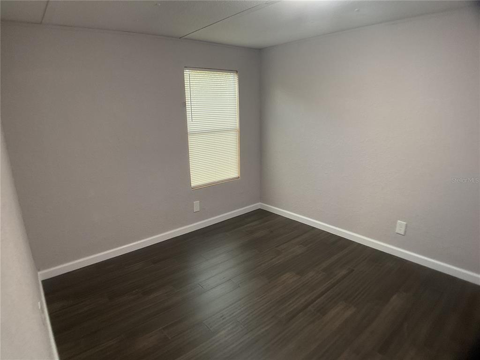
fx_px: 402
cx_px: 240
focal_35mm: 29
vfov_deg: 48.2
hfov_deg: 61.7
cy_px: 180
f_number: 1.8
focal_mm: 3
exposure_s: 1/60
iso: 64
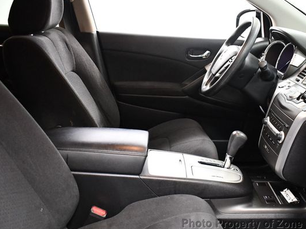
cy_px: 111
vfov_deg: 34.3
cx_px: 175
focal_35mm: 42
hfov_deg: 44.7
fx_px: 371
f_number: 3.5
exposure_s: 1/80
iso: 3200
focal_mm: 18
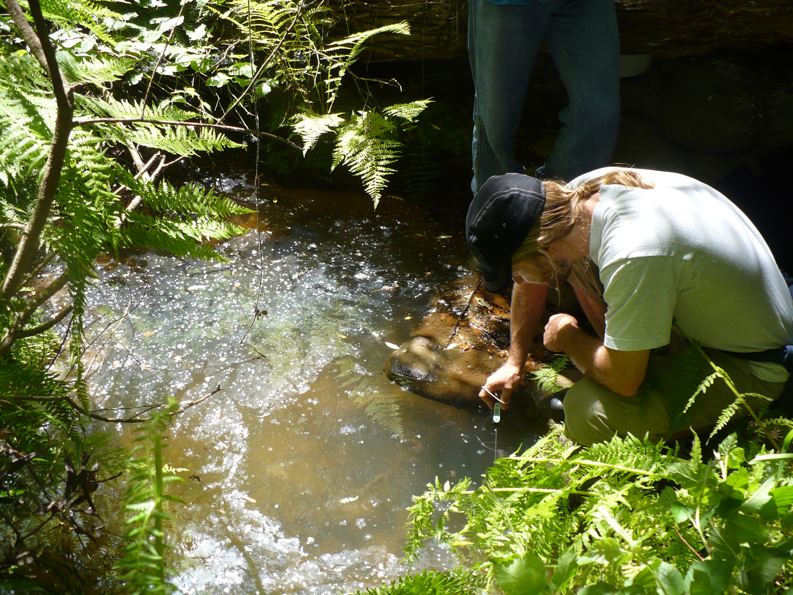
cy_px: 298
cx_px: 396
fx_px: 848
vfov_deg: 38.7
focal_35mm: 37
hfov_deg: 50.1
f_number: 2.8
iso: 100
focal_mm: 6.1
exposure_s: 1/250
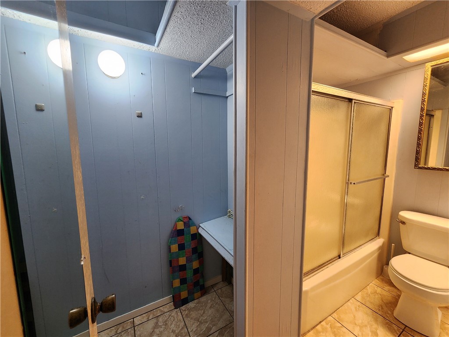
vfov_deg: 89.9
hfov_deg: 106.2
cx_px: 224
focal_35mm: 13
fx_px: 169
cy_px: 168
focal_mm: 2.2
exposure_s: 1/60
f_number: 2.2
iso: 160
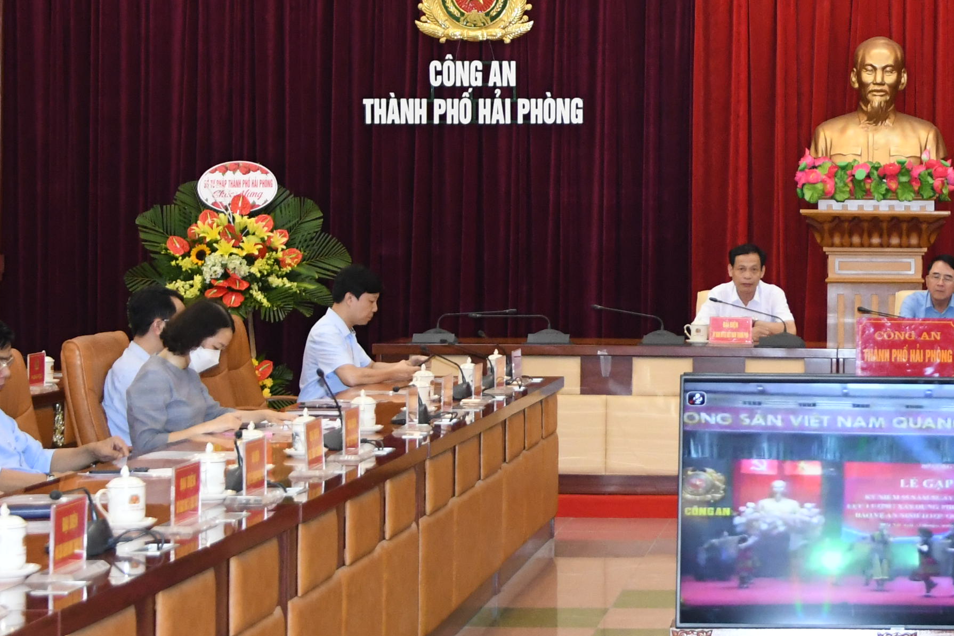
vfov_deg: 13.9
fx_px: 2597
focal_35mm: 98
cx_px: 874
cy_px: 208
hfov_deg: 20.4
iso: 2500
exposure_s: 1/200
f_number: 4
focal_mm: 28
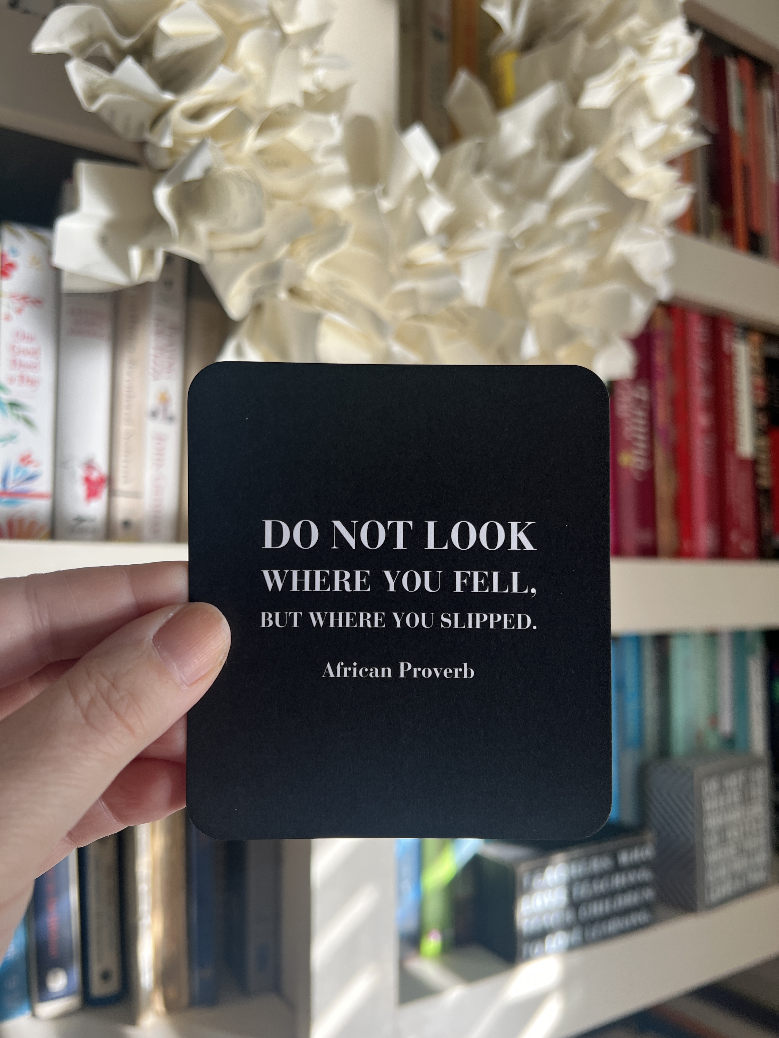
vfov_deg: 67.3
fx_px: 780
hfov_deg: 53.1
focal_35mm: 26
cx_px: 390
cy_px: 519
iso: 40
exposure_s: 1/121
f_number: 1.5
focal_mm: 5.7
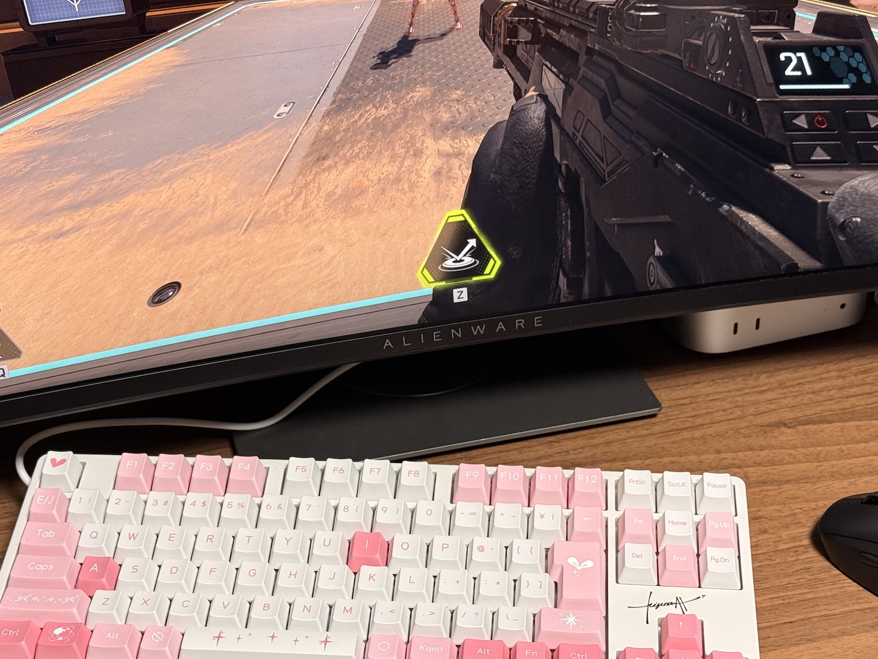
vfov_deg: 23.3
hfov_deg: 30.7
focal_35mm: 63
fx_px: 1598
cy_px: 318
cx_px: 407
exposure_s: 1/60
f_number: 1.78
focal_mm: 6.76
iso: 100
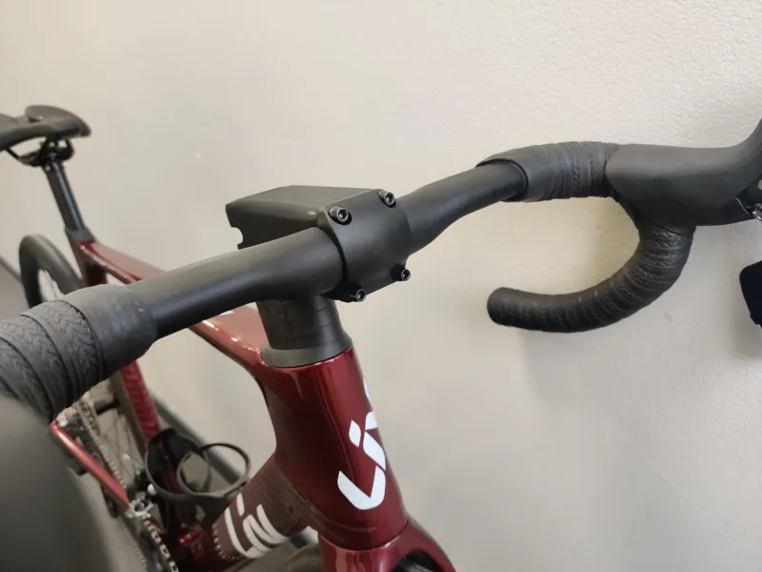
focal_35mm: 27
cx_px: 381
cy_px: 286
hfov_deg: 65.3
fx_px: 594
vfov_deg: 51.4
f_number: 1.65
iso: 500
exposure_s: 1/50
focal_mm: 4.75
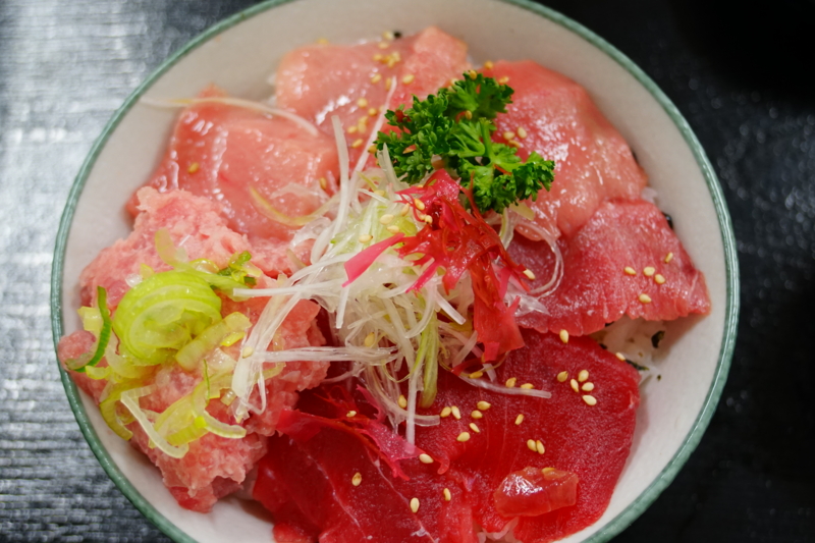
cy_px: 272
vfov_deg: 23.8
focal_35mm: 57
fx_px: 1290
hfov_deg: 35.1
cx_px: 408
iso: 1000
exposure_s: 1/60
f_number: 4.5
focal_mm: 38
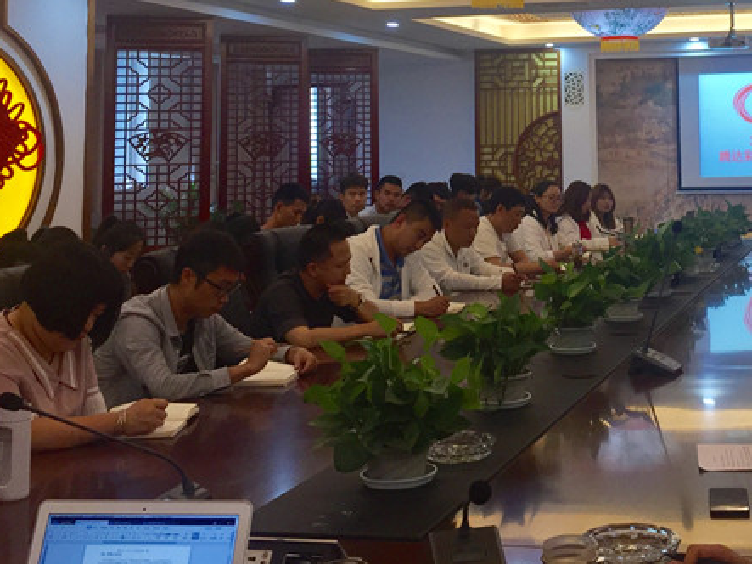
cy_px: 44
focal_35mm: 55
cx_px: 596
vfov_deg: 25.6
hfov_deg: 34.0
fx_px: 1194
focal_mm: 4.15
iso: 50
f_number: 2.2
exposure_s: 1/100
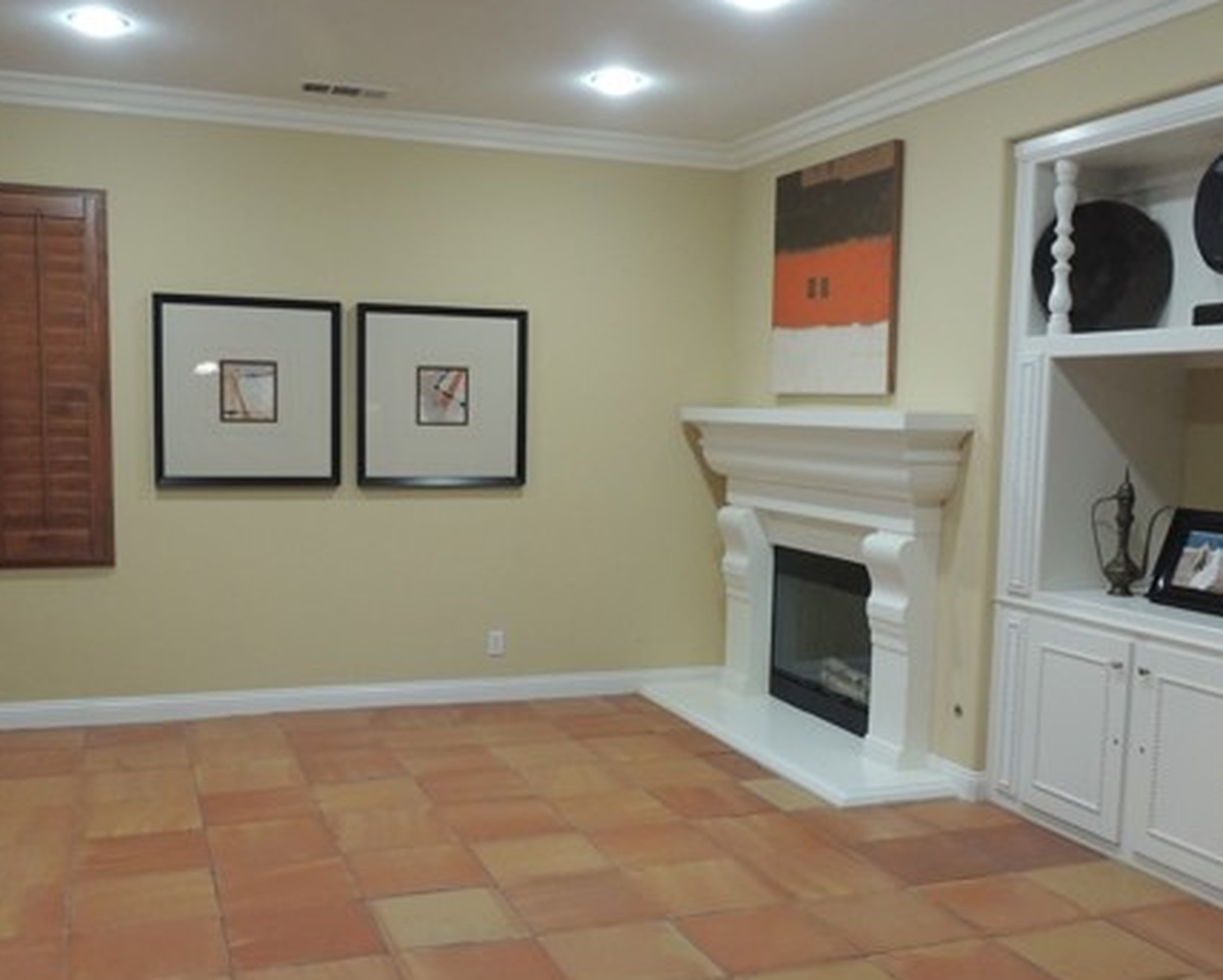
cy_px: 551
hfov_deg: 51.5
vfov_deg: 42.2
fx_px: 1268
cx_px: 620
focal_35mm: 35
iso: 360
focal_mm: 4.3
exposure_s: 1/30
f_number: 3
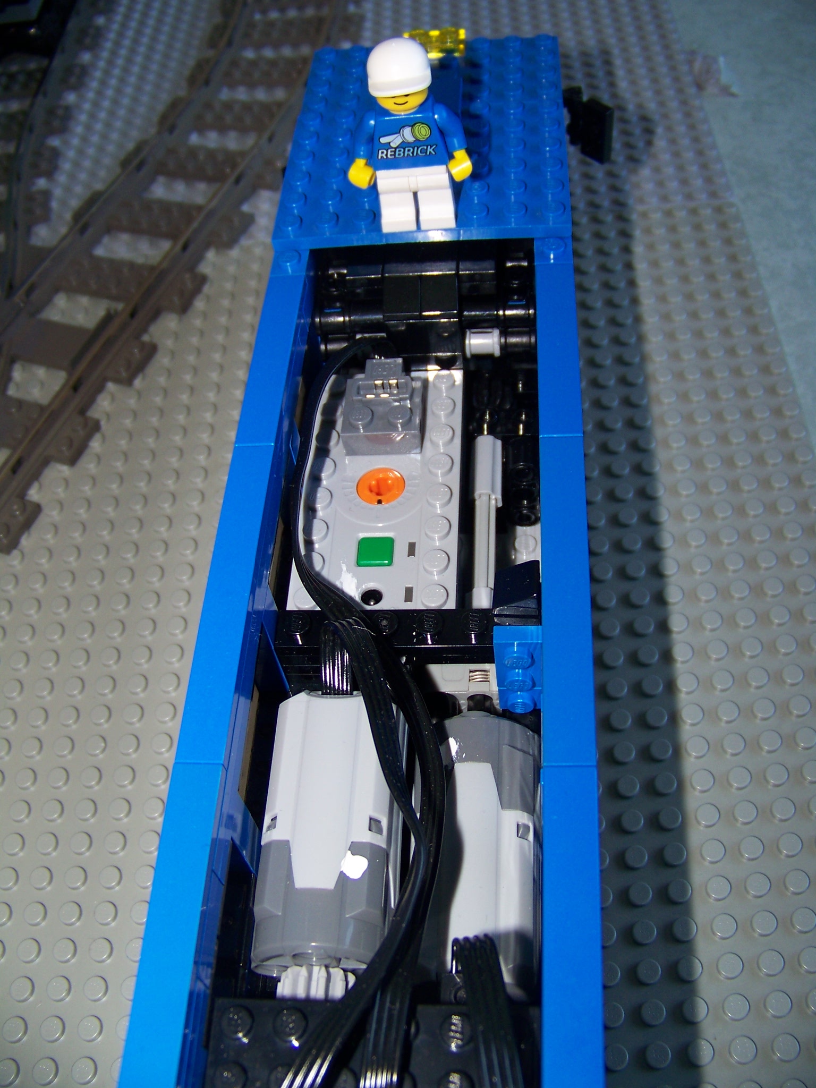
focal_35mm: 36
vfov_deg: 51.4
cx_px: 408
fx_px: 1131
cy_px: 544
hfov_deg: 39.7
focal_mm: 5.85
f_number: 2.8
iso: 64
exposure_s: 1/30
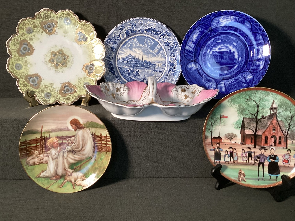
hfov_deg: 58.3
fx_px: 264
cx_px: 148
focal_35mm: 31
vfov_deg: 45.4
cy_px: 110
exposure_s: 1/60
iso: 250
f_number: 2.4
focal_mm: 3.3
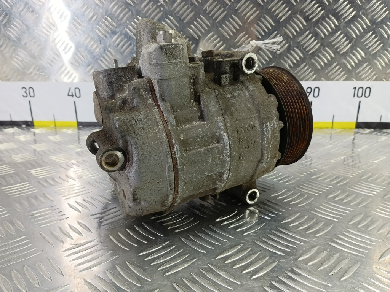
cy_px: 146
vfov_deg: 58.9
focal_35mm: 23
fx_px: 259
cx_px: 195
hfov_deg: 73.9
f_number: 1.6
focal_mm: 4.11
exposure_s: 1/50
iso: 174
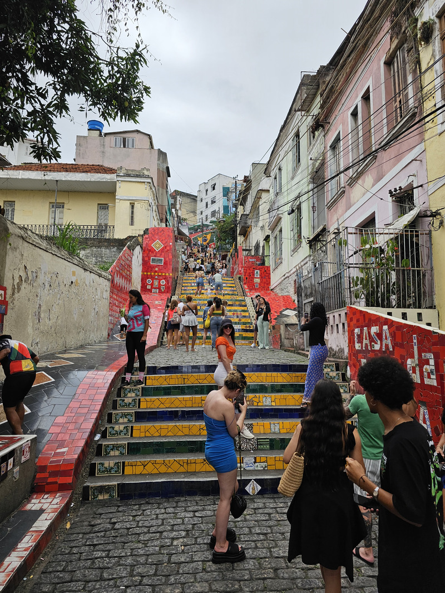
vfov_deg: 73.9
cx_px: 222
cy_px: 296
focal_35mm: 23
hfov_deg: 58.9
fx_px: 394
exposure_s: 1/1129
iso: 20
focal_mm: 6.3
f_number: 1.7
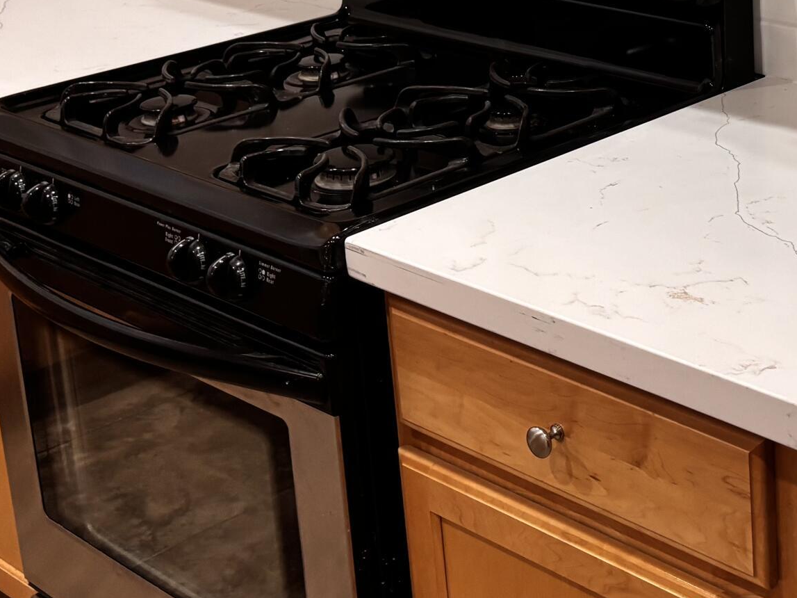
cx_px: 829
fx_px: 1565
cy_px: -15
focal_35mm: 68
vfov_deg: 20.8
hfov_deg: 26.7
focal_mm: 5.96
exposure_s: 1/60
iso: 160
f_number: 1.6
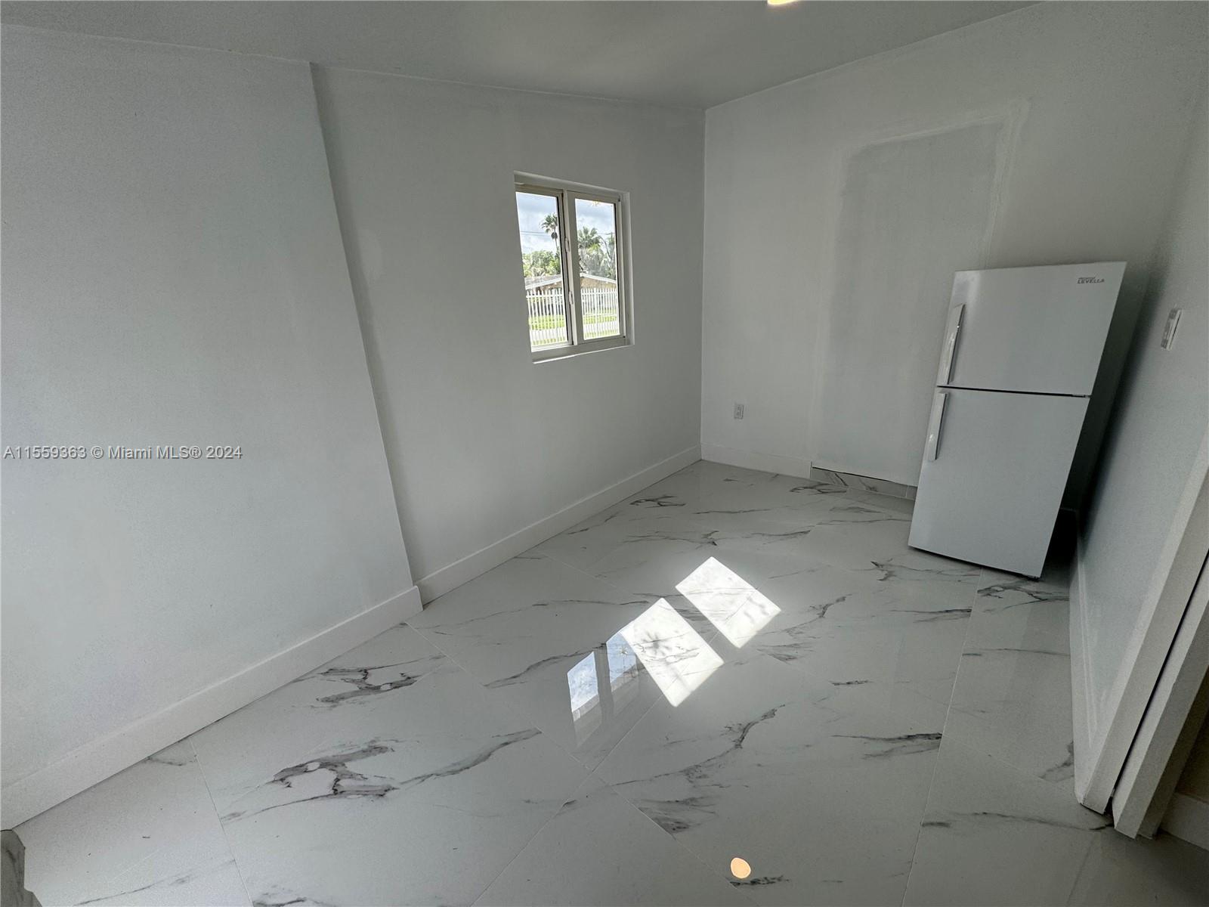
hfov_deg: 102.1
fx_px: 489
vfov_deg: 85.7
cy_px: 454
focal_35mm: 14
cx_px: 604
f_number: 2.2
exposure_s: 1/440
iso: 40
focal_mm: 2.22
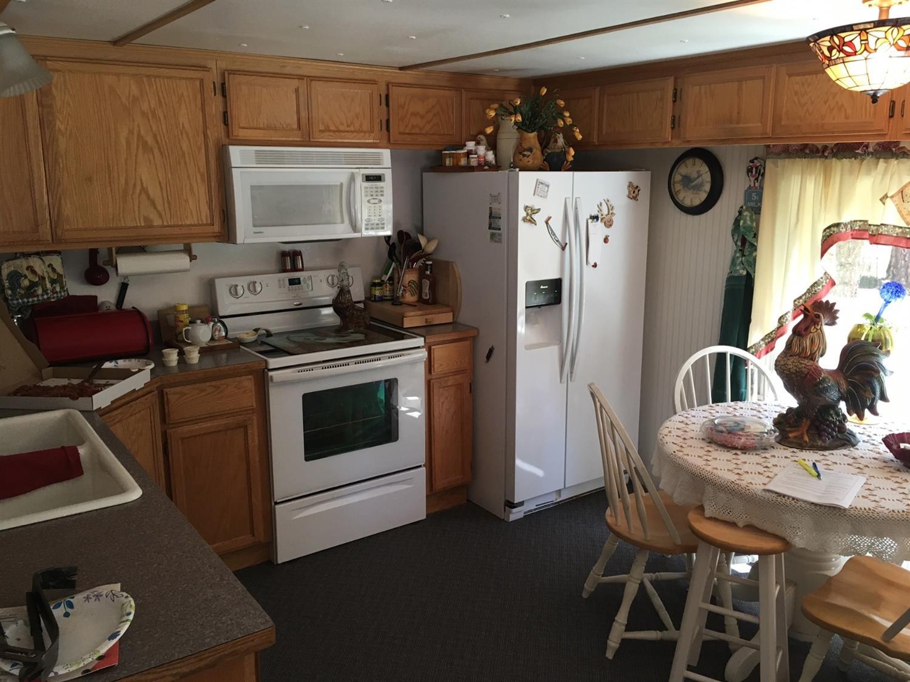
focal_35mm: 29
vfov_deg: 48.2
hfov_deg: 61.7
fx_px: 762
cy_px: 341
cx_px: 455
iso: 80
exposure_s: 1/30
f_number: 2.2
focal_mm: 4.15
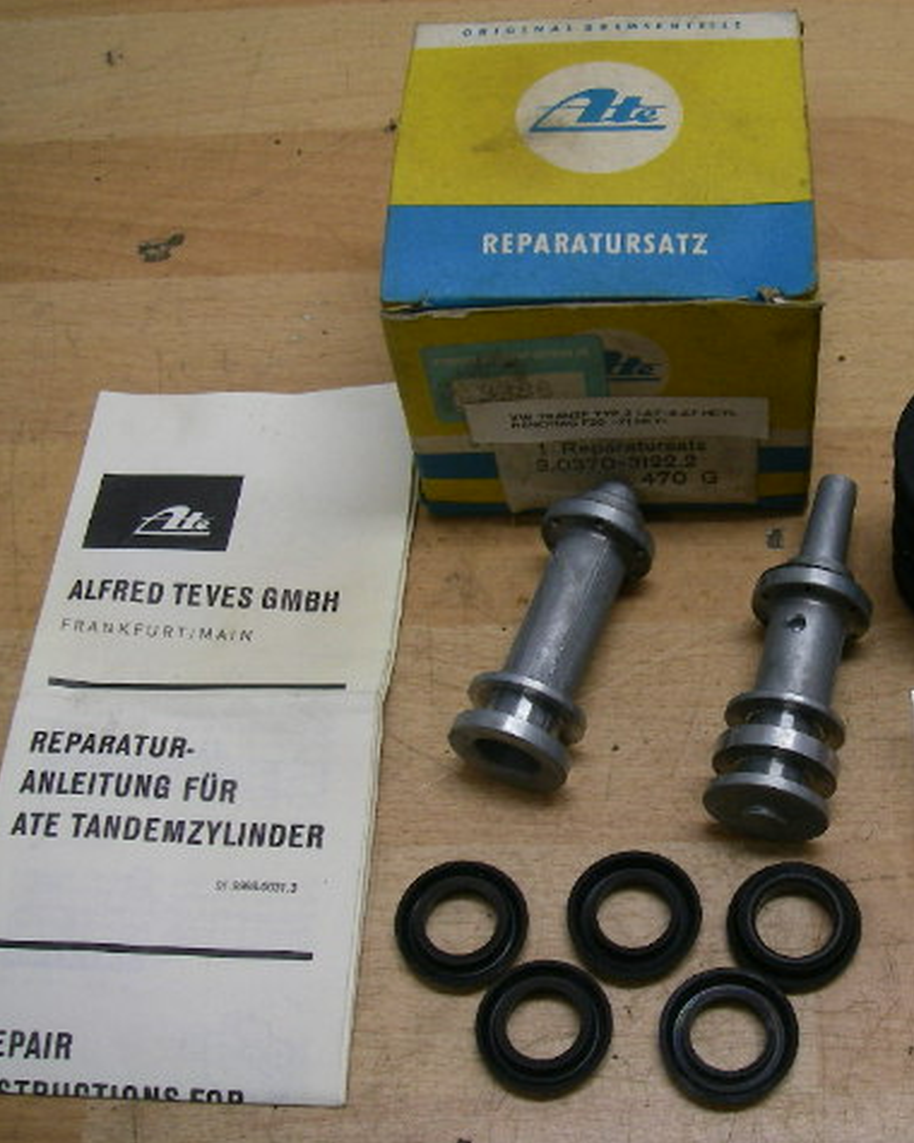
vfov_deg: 37.3
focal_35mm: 50
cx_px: 649
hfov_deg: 29.9
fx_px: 1691
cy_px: 570
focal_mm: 6.3
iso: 80
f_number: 3.3
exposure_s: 1/50
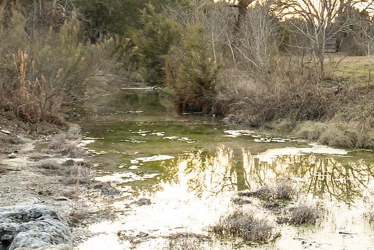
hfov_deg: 30.4
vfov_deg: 21.8
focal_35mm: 62
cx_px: 363
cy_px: 78
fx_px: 644
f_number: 11
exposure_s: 1/2.5
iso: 3200
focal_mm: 22
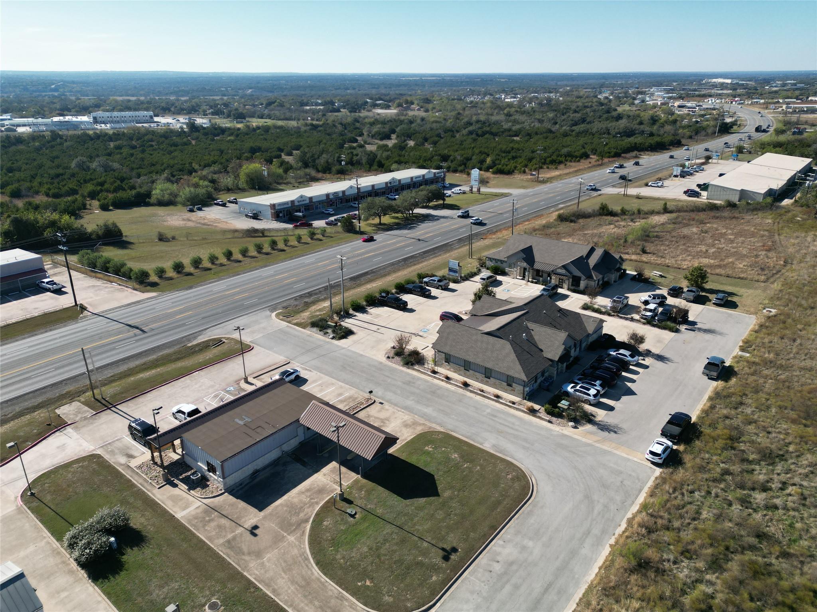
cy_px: 306
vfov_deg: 56.8
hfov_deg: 71.6
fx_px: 566
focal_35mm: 24
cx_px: 408
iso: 200
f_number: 1.7
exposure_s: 1/4000
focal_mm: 6.72
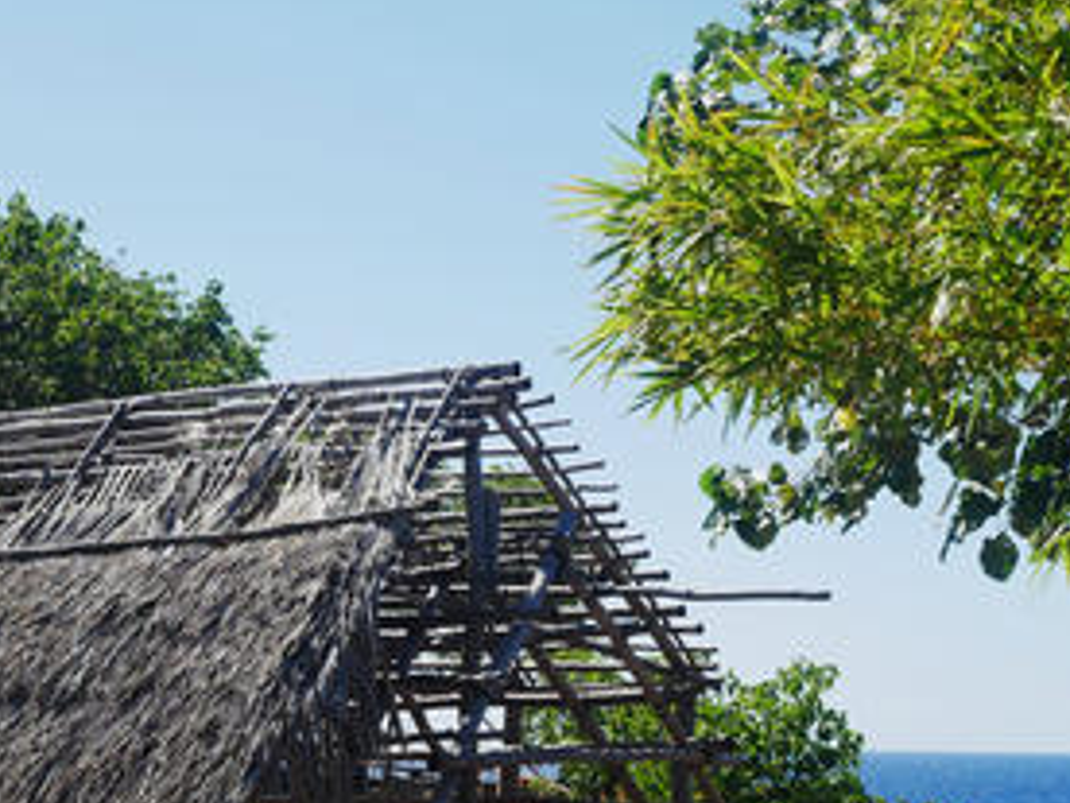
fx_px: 2720
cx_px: 295
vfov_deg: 16.7
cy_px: 609
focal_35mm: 88
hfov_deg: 22.1
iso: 200
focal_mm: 27
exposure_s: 1/500
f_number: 6.3
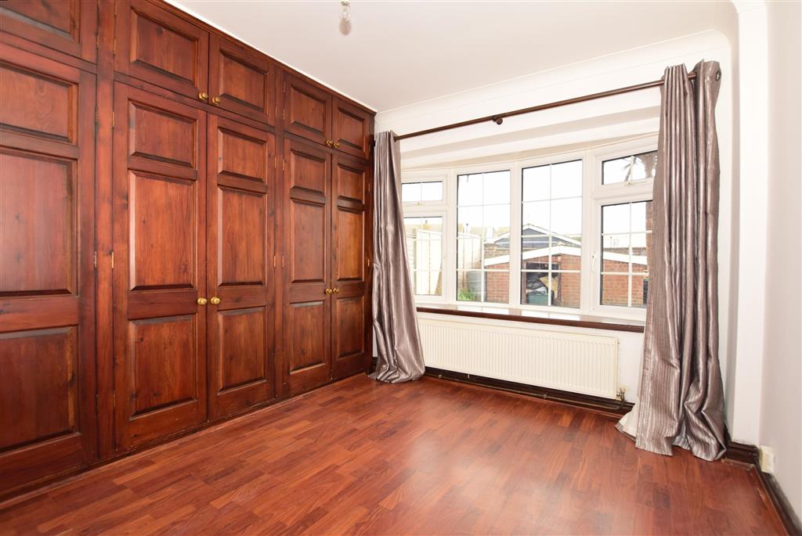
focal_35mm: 16
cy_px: 268
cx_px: 401
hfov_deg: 94.9
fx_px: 368
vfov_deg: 72.2
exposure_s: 1/200
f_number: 5.6
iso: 400
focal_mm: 11
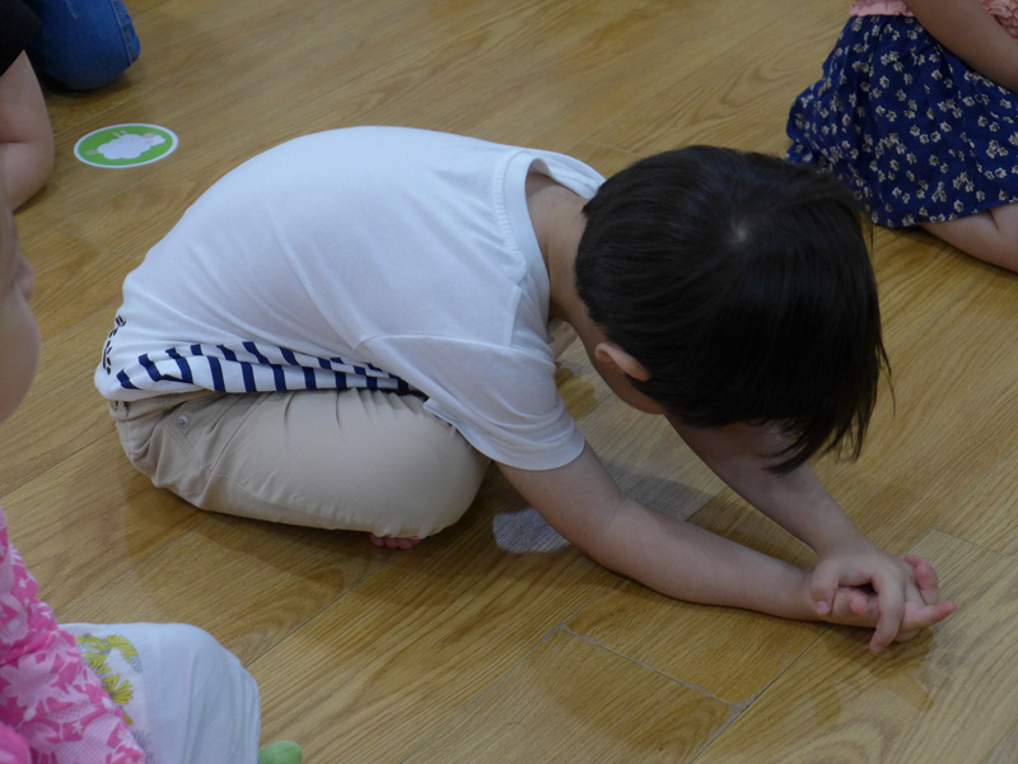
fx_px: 2353
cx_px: 509
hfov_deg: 24.4
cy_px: 382
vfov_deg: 18.4
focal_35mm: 80
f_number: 2.2
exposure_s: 1/250
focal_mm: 15.7
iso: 400
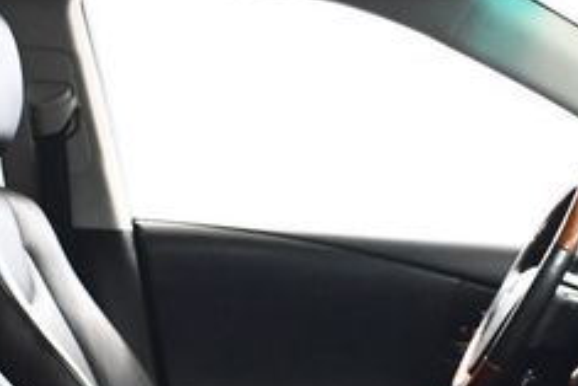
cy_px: 511
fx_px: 1574
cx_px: 332
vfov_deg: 13.4
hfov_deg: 20.8
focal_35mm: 98
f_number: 3.5
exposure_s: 1/80
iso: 3200
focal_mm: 18
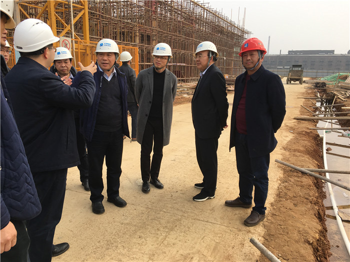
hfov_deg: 61.7
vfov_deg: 48.2
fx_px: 293
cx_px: 175
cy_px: 131
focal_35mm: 29
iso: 25
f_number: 2.2
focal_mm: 4.15
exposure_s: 1/630
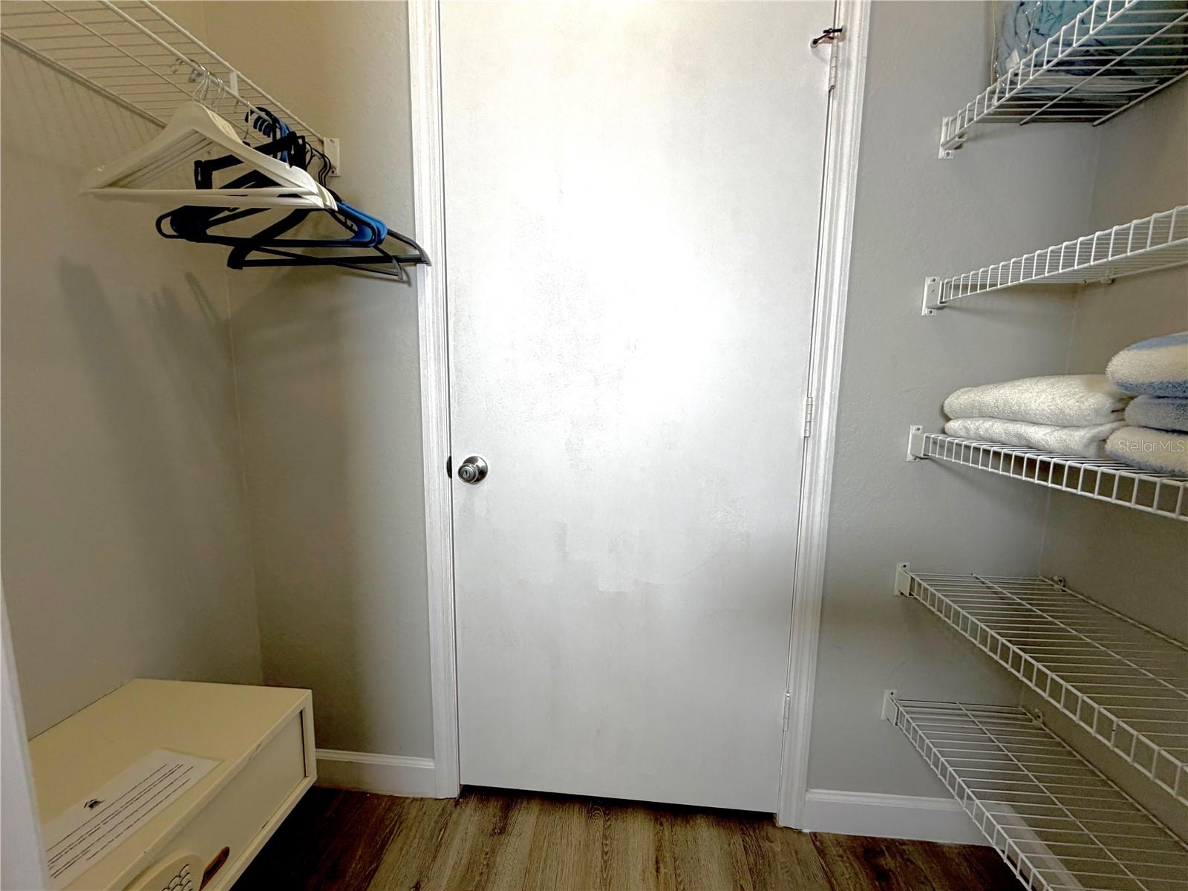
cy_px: 446
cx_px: 594
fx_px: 480
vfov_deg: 85.7
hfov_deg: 102.1
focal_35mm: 14
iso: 200
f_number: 2.2
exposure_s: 1/121
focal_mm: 2.22
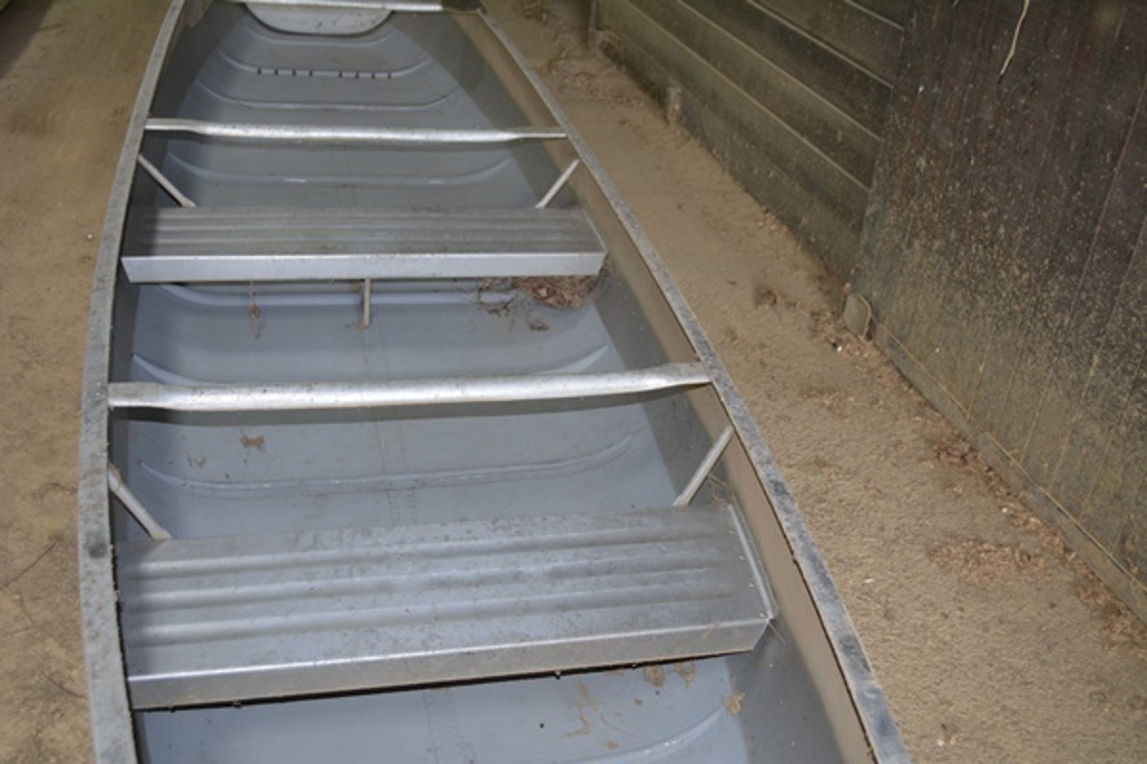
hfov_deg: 53.1
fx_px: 1147
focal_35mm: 36
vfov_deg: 36.9
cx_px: 574
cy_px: 382
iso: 400
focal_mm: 24
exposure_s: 1/60
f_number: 4
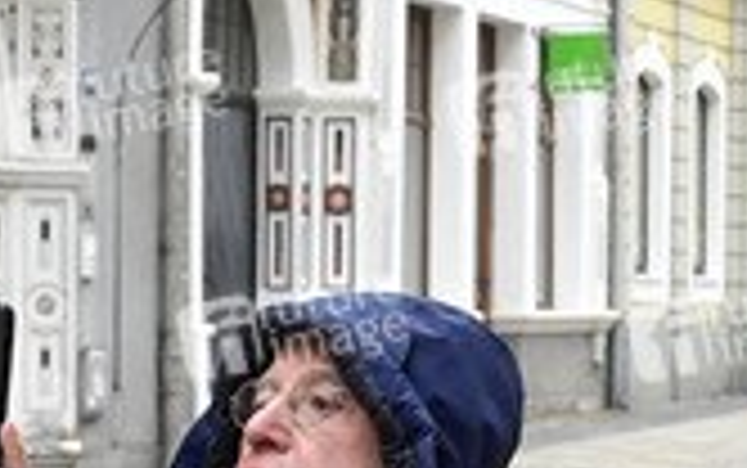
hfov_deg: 17.8
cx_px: 173
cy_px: 666
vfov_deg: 10.9
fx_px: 2363
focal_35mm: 116
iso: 2500
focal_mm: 42
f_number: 8
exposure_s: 1/320
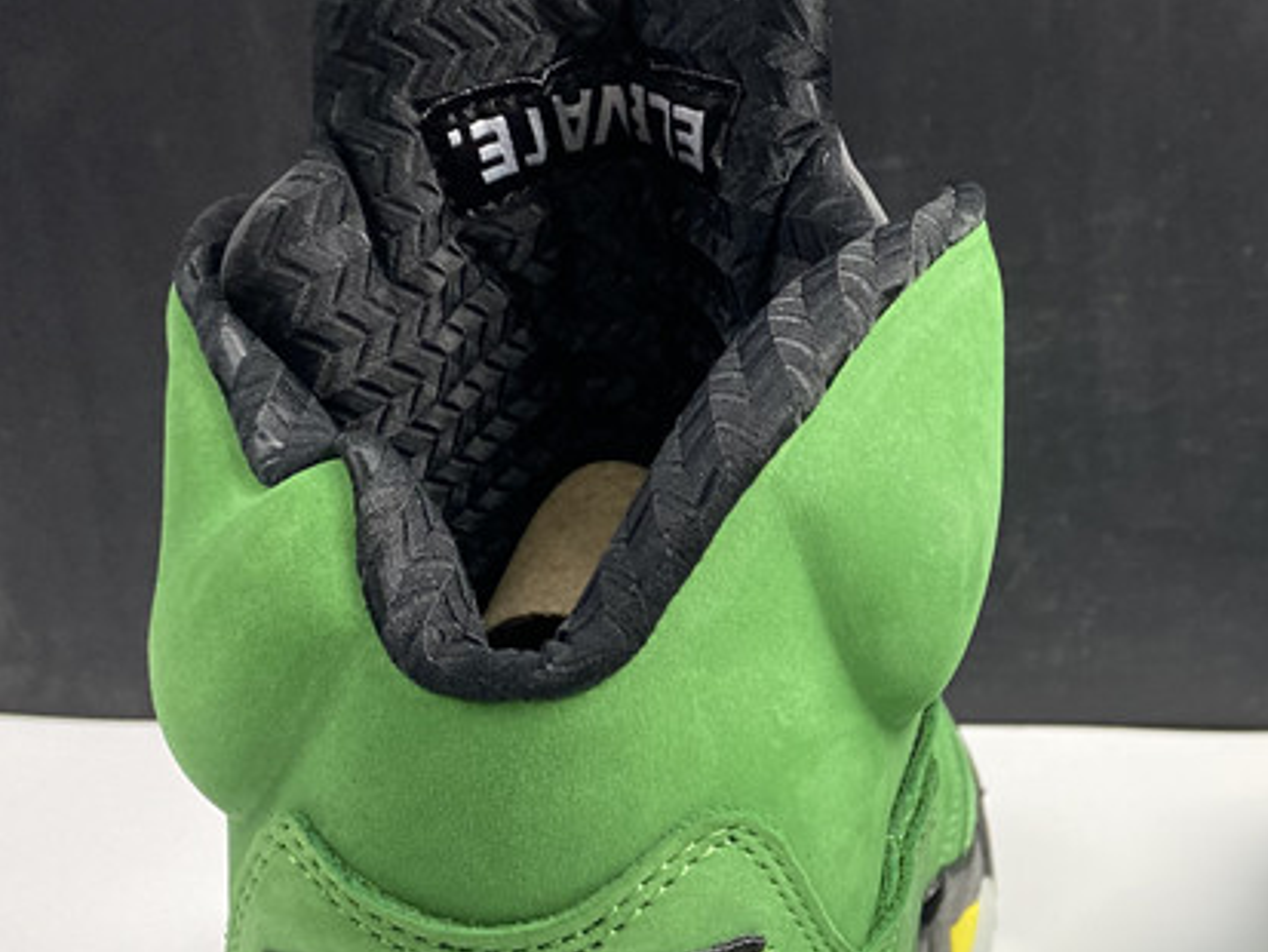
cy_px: 829
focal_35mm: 63
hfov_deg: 29.0
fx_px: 2308
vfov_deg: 22.8
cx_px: 1237
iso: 80
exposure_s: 1/100
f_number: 1.8
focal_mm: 4.25
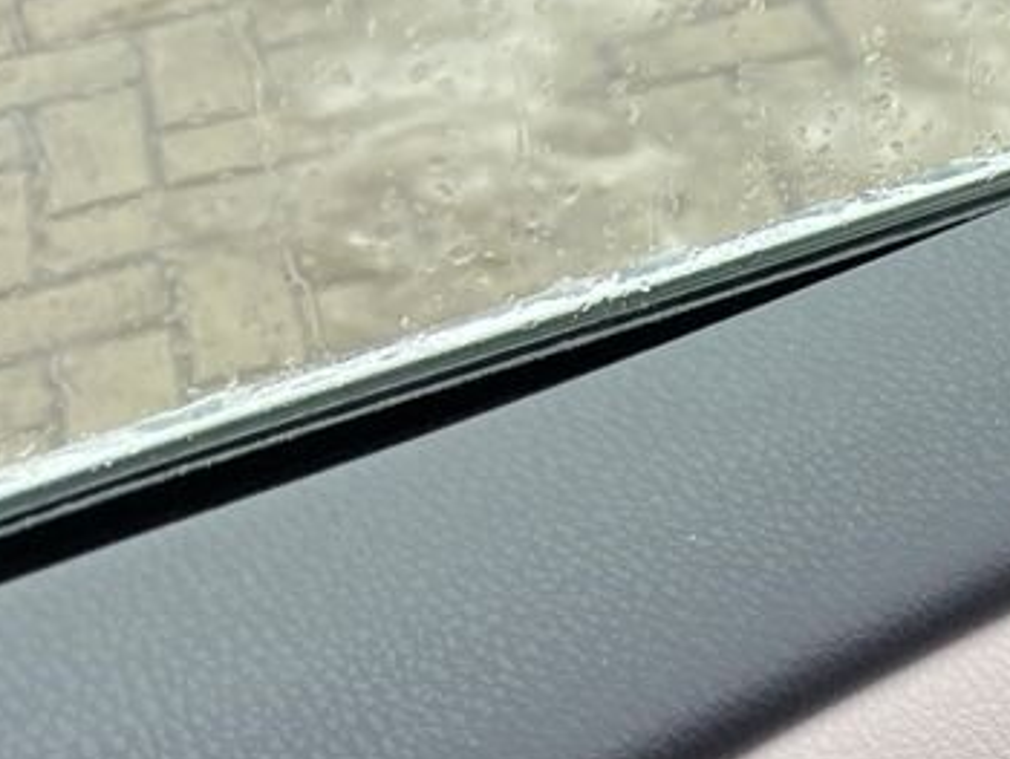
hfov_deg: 21.9
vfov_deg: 18.0
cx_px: 1457
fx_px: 2219
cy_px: 1007
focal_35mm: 76
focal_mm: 5.1
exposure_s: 1/112
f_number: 1.6
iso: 125
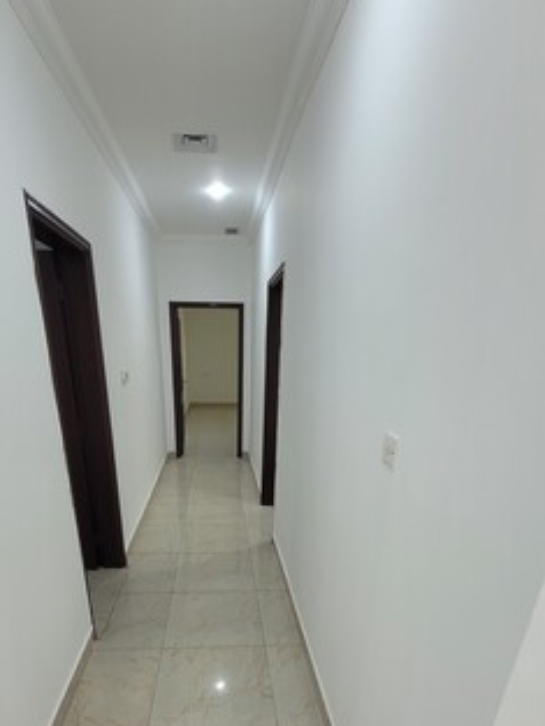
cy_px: 521
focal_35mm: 19
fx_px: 399
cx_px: 245
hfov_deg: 68.5
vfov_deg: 79.8
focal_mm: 1.74
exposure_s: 1/50
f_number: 2.2
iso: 50
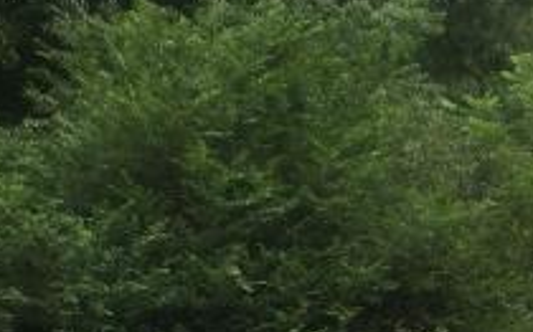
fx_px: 1234
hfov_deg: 23.5
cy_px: 494
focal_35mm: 85
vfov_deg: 14.4
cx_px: 515
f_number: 2.2
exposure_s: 1/314
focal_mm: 4.15
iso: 32
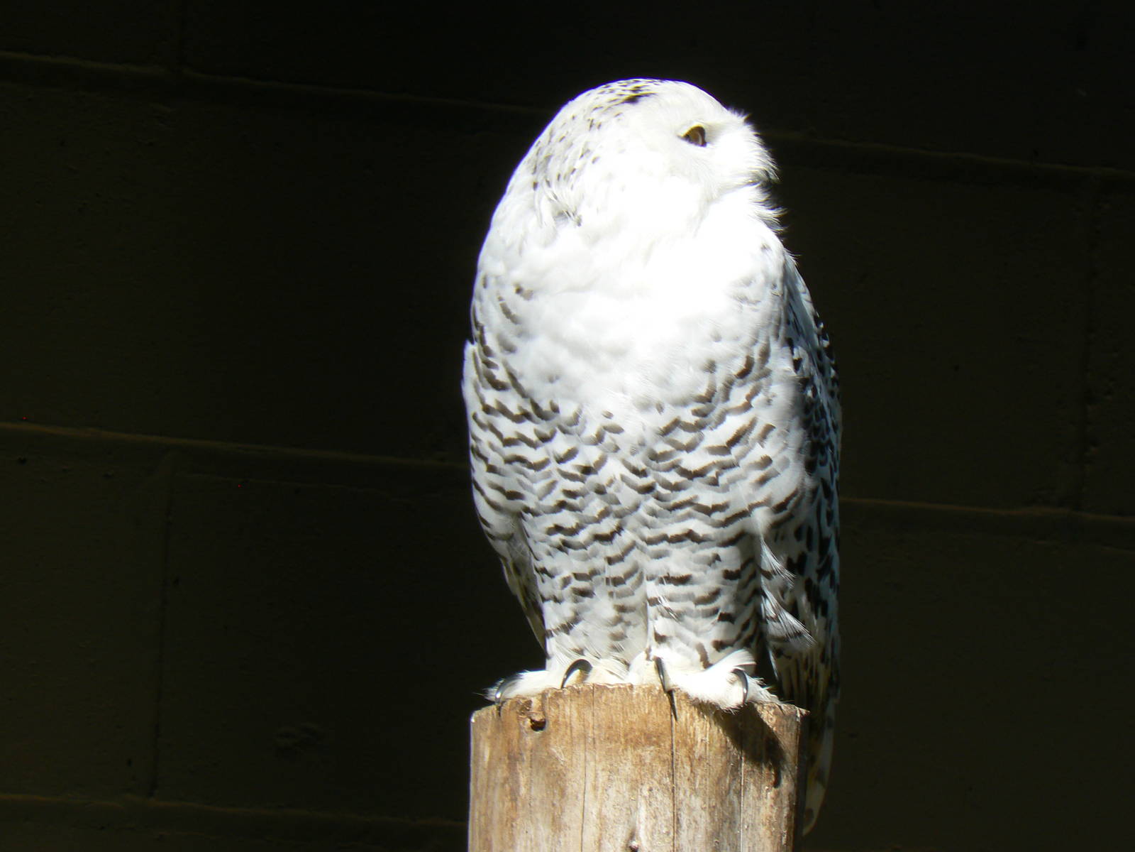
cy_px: 426
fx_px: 10033
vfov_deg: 4.9
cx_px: 568
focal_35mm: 306
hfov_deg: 6.5
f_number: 5.6
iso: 80
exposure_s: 1/320
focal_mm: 51
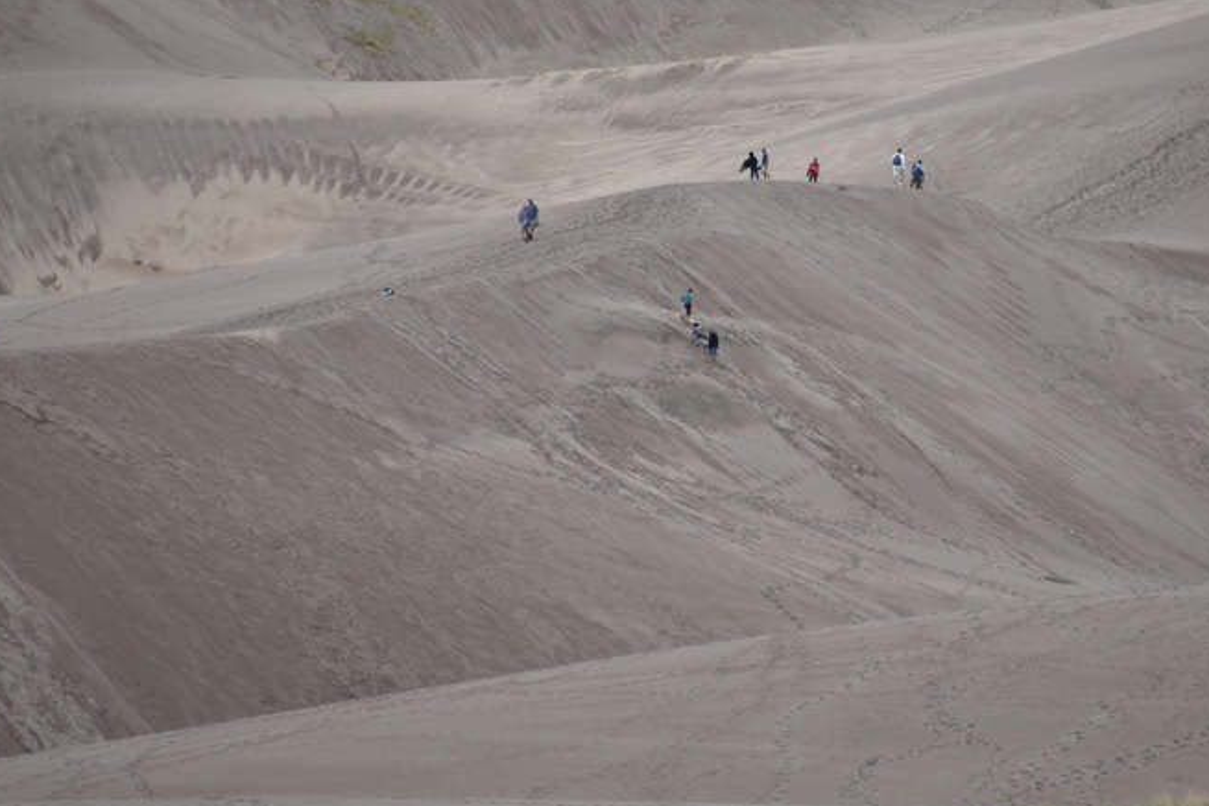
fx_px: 19683
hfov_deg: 3.5
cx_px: 746
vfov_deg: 2.3
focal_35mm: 586
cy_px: 219
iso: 110
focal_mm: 300
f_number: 5.6
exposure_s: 1/640
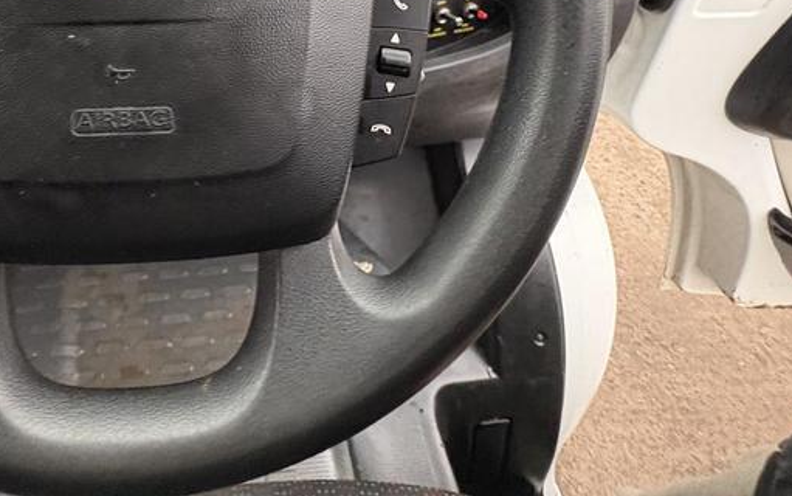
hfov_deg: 65.8
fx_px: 562
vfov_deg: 40.4
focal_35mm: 26
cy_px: -23
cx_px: 192
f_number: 2.2
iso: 400
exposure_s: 1/60
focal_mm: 2.22
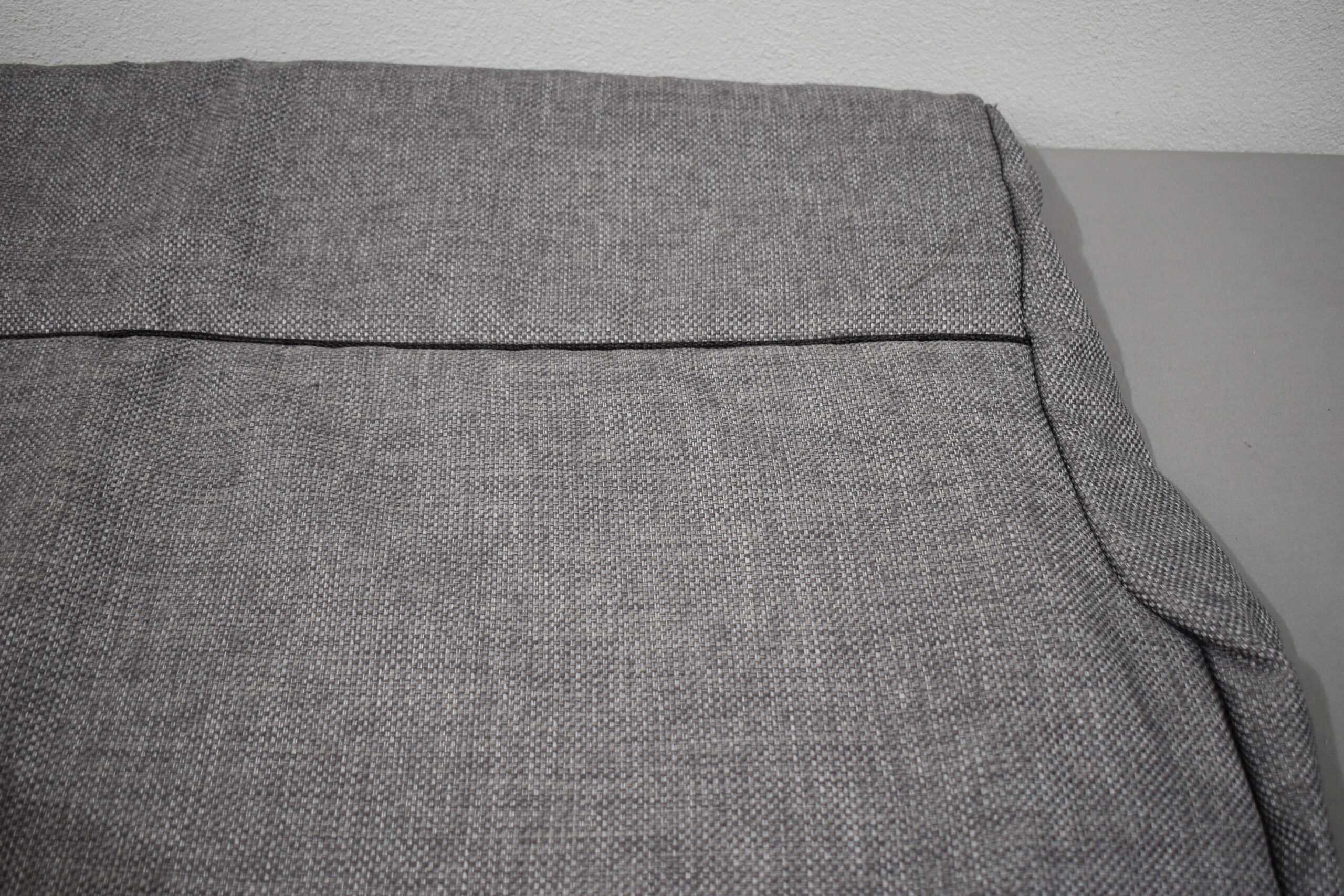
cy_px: 448
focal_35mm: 38
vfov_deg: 35.5
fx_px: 1400
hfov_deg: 51.3
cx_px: 672
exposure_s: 1/250
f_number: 4
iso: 720
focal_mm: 25
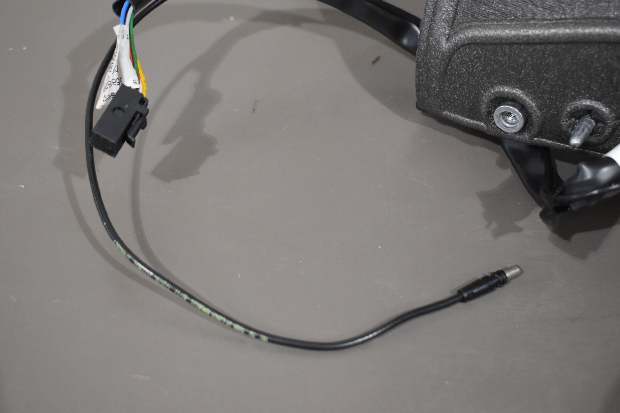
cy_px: 206
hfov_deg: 36.9
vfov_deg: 25.1
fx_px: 930
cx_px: 310
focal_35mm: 54
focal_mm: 36
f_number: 4.8
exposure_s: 1/125
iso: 1250
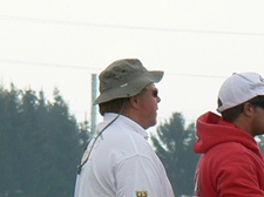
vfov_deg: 1.0
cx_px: 312
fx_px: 11848
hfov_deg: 1.3
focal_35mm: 1556
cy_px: 267
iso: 80
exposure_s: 1/200
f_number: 5.6
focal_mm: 72.5
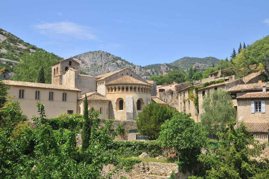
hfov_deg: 43.7
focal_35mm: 45
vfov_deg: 29.8
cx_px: 134
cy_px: 90
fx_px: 336
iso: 100
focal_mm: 30
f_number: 10
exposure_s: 1/160
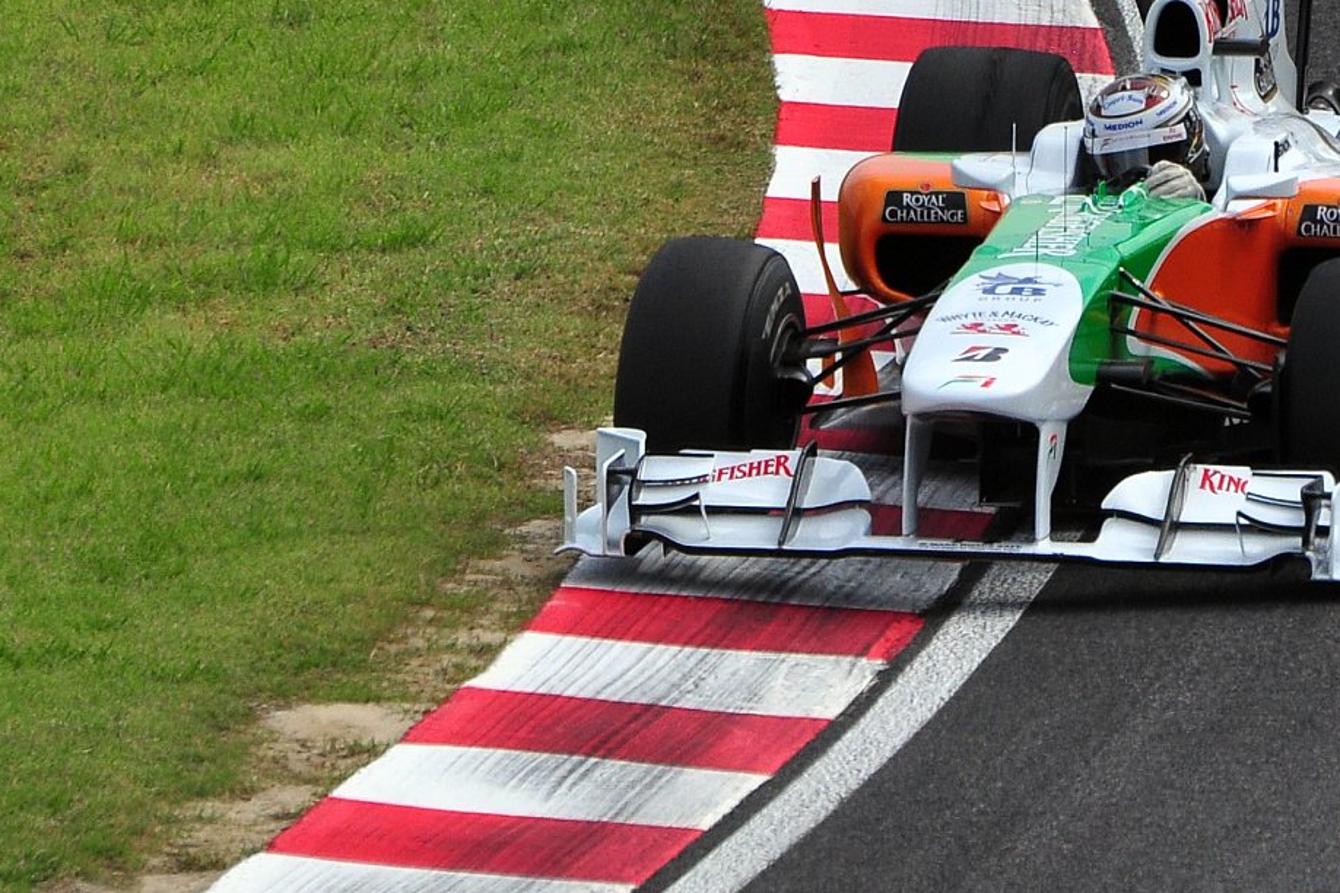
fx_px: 26277
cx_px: 952
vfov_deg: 1.9
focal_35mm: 706
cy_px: 264
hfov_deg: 2.9
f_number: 7.1
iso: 400
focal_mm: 300
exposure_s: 1/2000
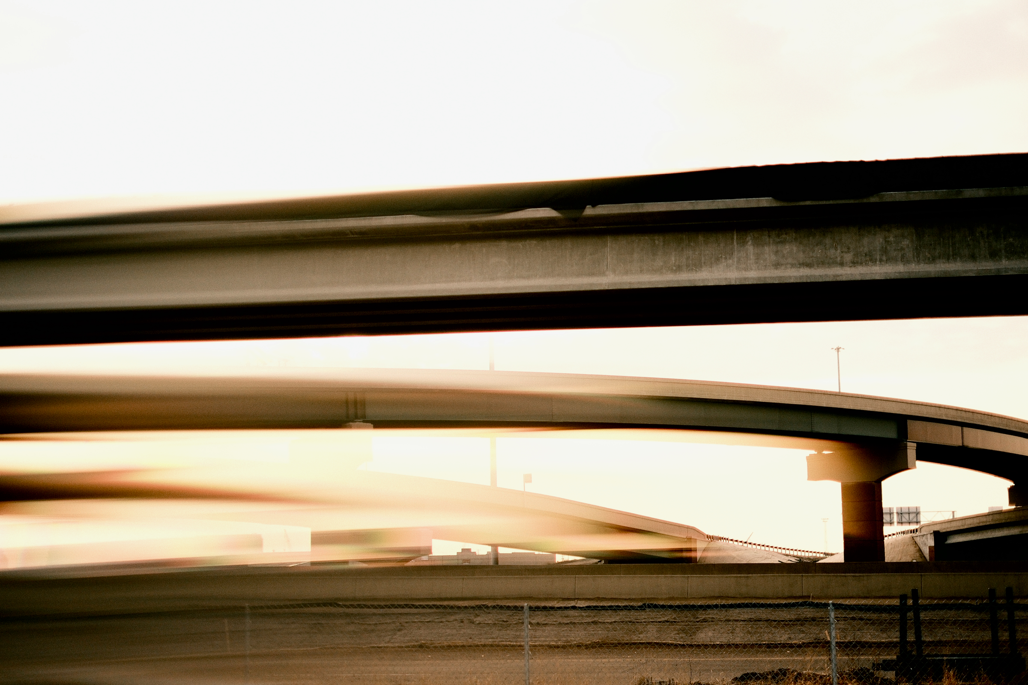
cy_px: 342
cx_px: 514
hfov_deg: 37.5
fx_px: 1513
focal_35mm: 53
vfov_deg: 25.5
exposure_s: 1/4000
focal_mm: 35
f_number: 1.4
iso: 400
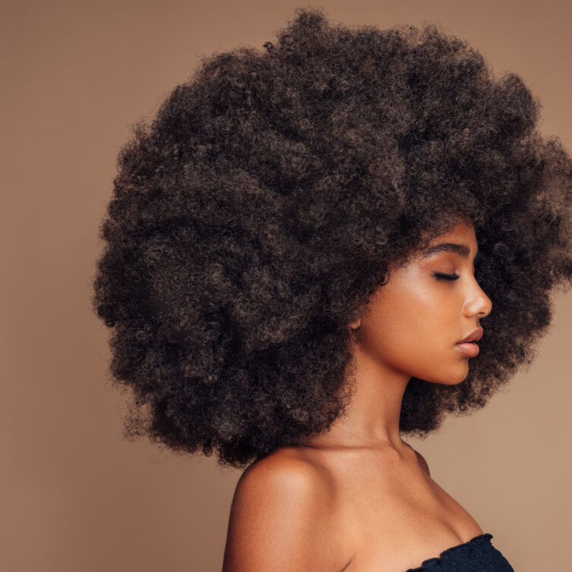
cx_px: 352
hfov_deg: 28.1
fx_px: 1140
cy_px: 287
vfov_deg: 28.2
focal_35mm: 61
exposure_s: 1/125
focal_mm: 64
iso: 100
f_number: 9
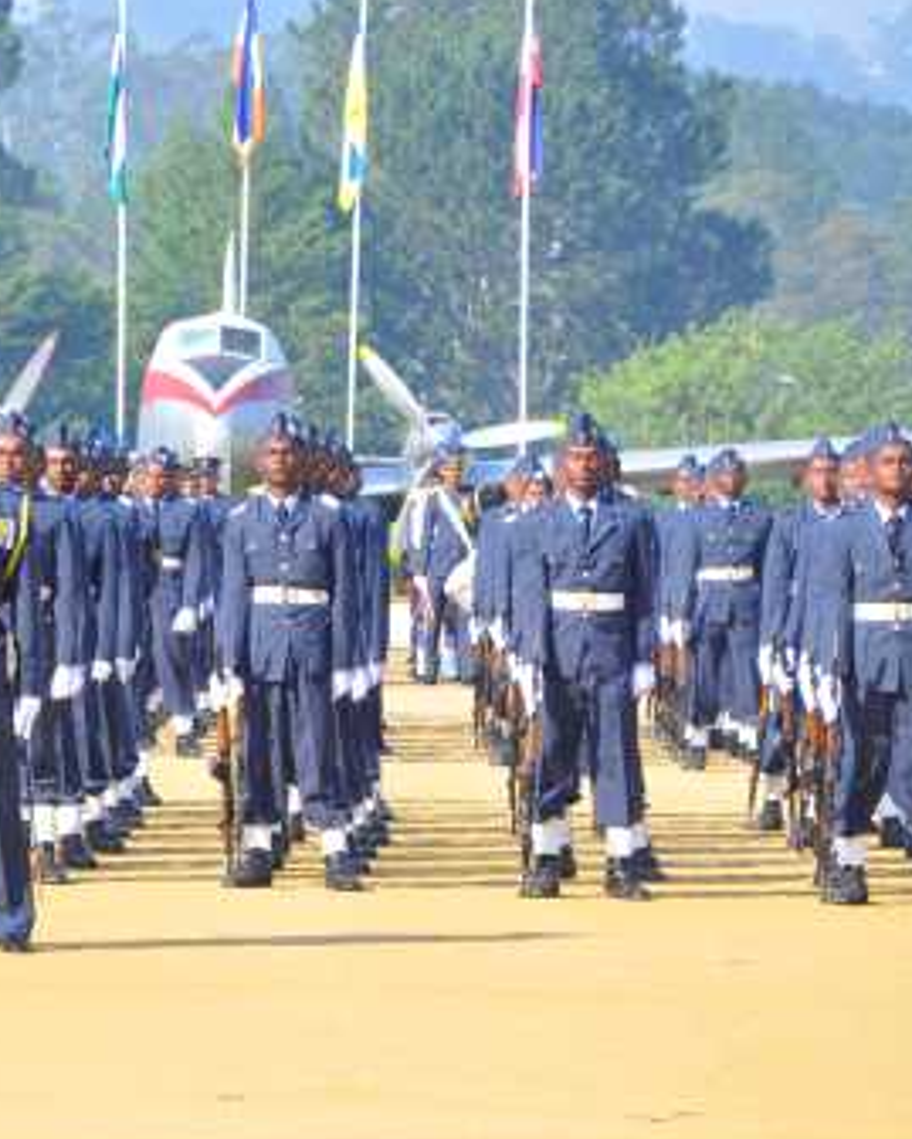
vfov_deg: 7.3
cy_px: 654
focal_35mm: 264
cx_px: -68
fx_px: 8898
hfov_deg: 5.8
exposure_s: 1/125
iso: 200
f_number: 10
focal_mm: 105
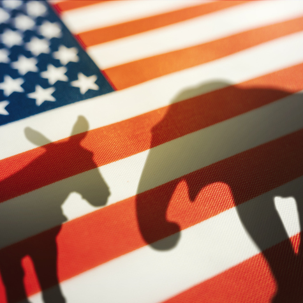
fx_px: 347
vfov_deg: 47.2
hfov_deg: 47.0
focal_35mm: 35
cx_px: 122
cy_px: 153
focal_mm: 18
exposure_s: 1/1600
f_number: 2.8
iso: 100
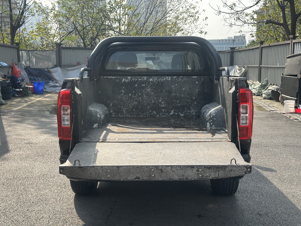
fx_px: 417
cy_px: 113
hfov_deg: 39.7
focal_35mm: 48
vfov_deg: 30.3
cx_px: 150
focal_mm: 6.86
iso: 64
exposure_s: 1/2252
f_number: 1.78
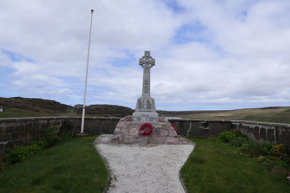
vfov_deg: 53.1
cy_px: 96
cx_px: 145
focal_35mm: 24
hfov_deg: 73.7
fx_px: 193
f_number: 4
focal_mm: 8.8
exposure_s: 1/1300
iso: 125
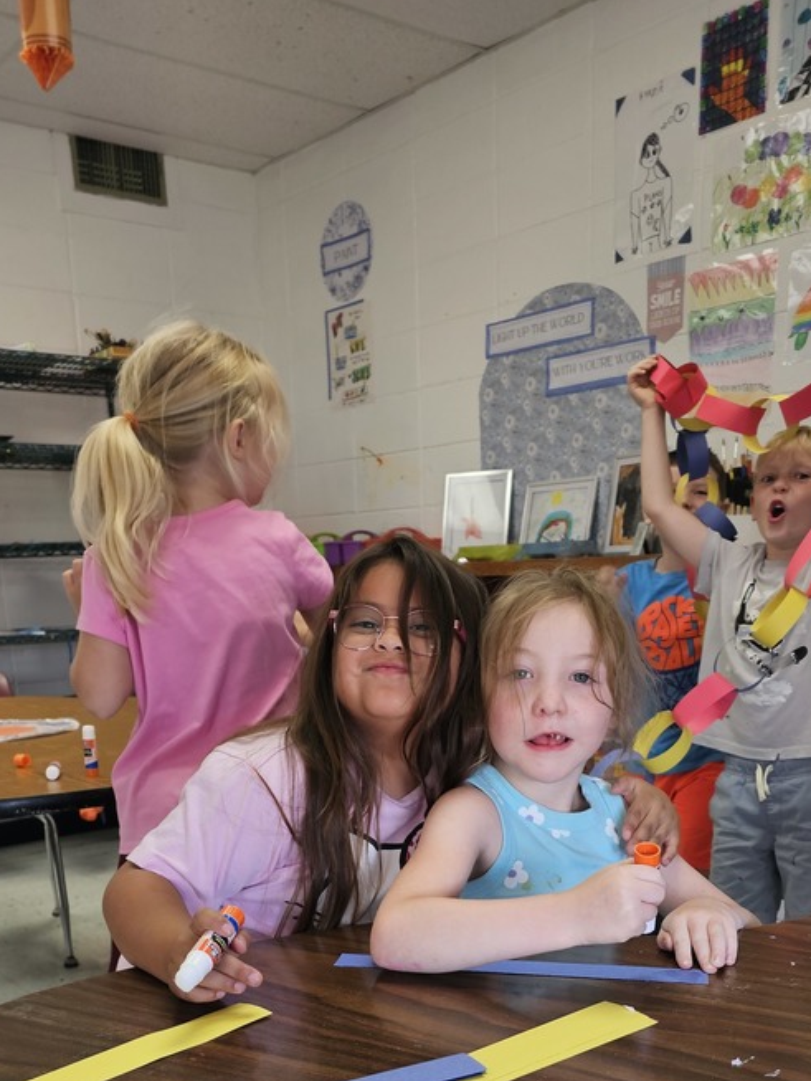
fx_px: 1124
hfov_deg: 39.7
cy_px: 841
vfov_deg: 48.8
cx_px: 429
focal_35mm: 36
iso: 100
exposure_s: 1/120
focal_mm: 6.3
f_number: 1.7
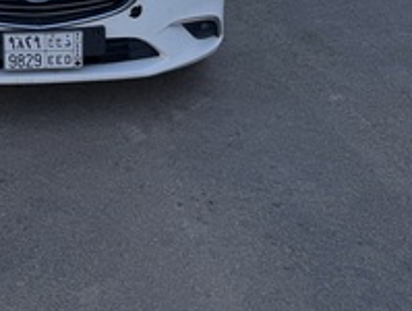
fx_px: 656
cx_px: 38
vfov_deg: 24.9
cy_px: -24
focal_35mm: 55
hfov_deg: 33.0
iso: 80
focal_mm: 6.76
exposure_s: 1/4167
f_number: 1.78
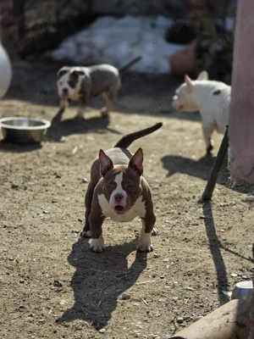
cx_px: 127
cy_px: 170
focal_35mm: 115
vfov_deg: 17.1
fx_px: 1125
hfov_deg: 12.9
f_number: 3.4
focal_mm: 18.6
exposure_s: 1/909
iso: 64
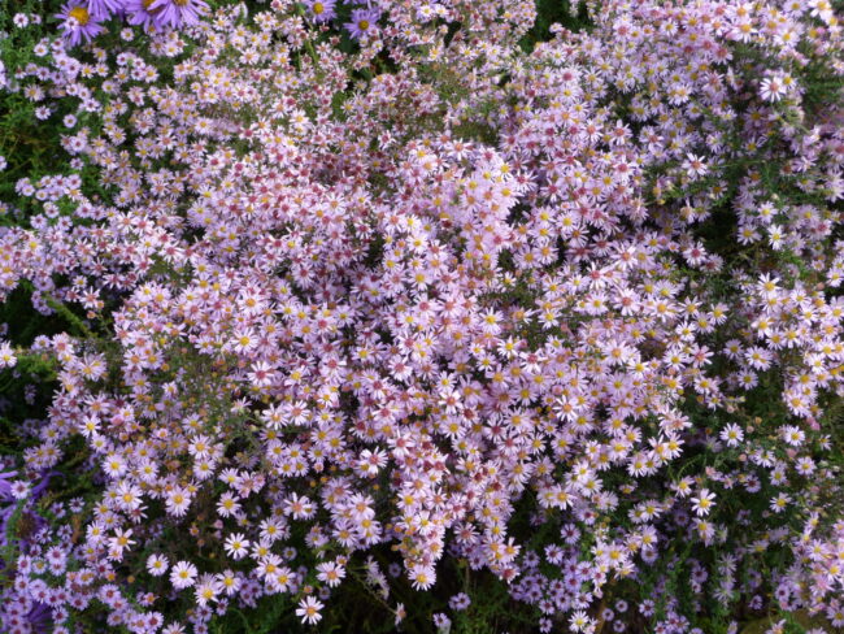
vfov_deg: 32.2
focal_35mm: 45
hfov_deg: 42.1
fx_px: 1098
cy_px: 317
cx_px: 422
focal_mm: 7.6
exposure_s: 1/40
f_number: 4.1
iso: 100
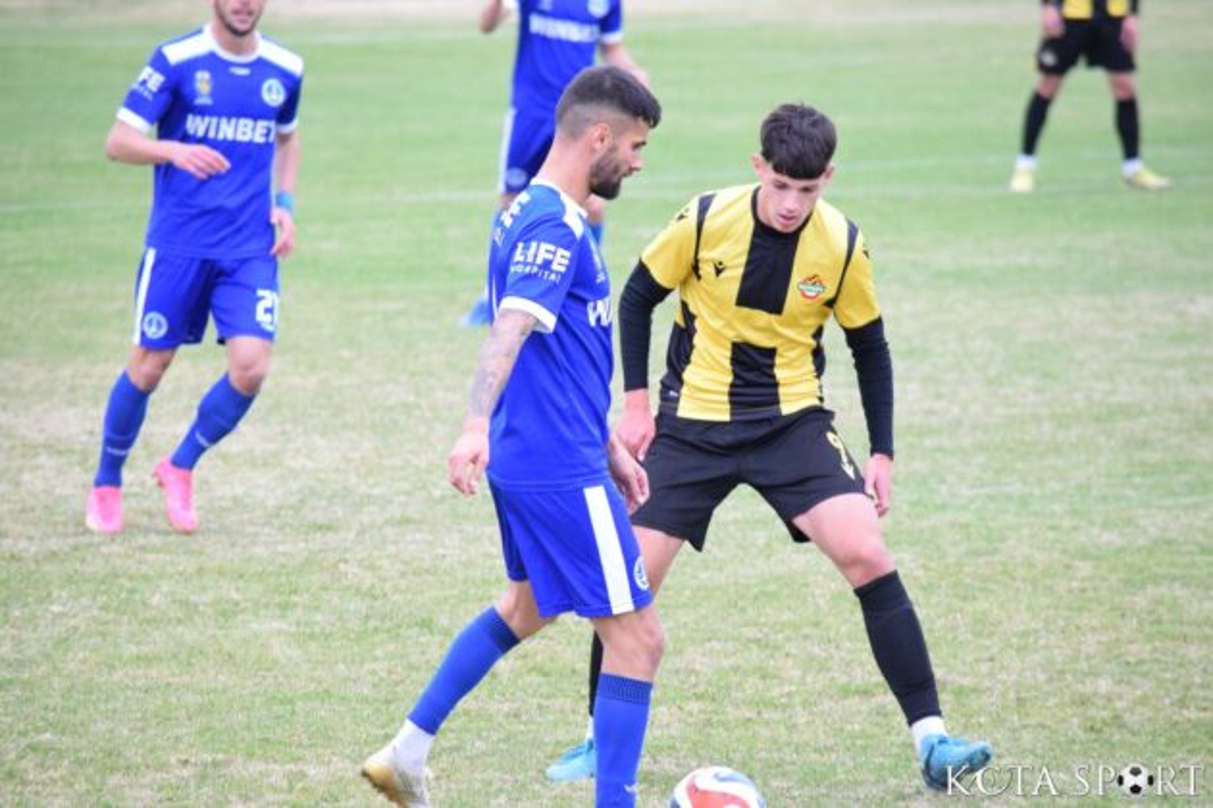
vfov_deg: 4.6
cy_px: 404
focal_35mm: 300
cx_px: 606
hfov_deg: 6.9
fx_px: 10108
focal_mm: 200
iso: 3200
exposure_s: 1/640
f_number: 5.6
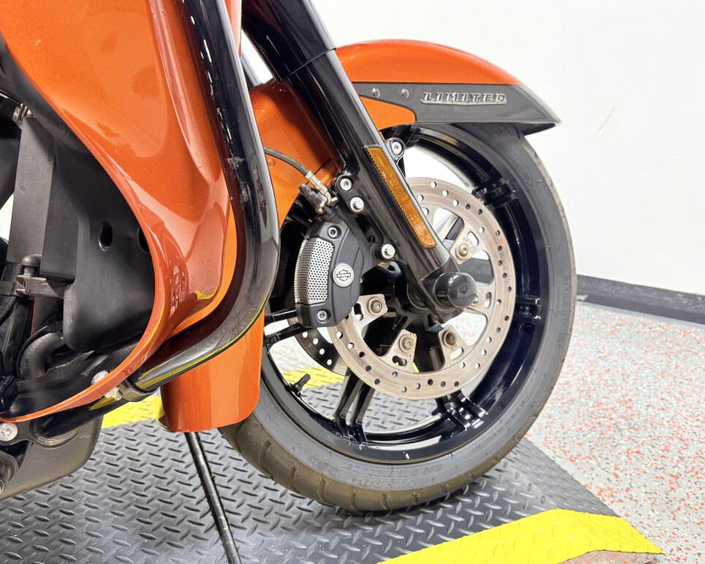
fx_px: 584
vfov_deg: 51.5
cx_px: 337
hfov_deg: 62.2
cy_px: 283
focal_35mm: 28
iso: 80
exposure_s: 1/60
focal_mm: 5.96
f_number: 1.6
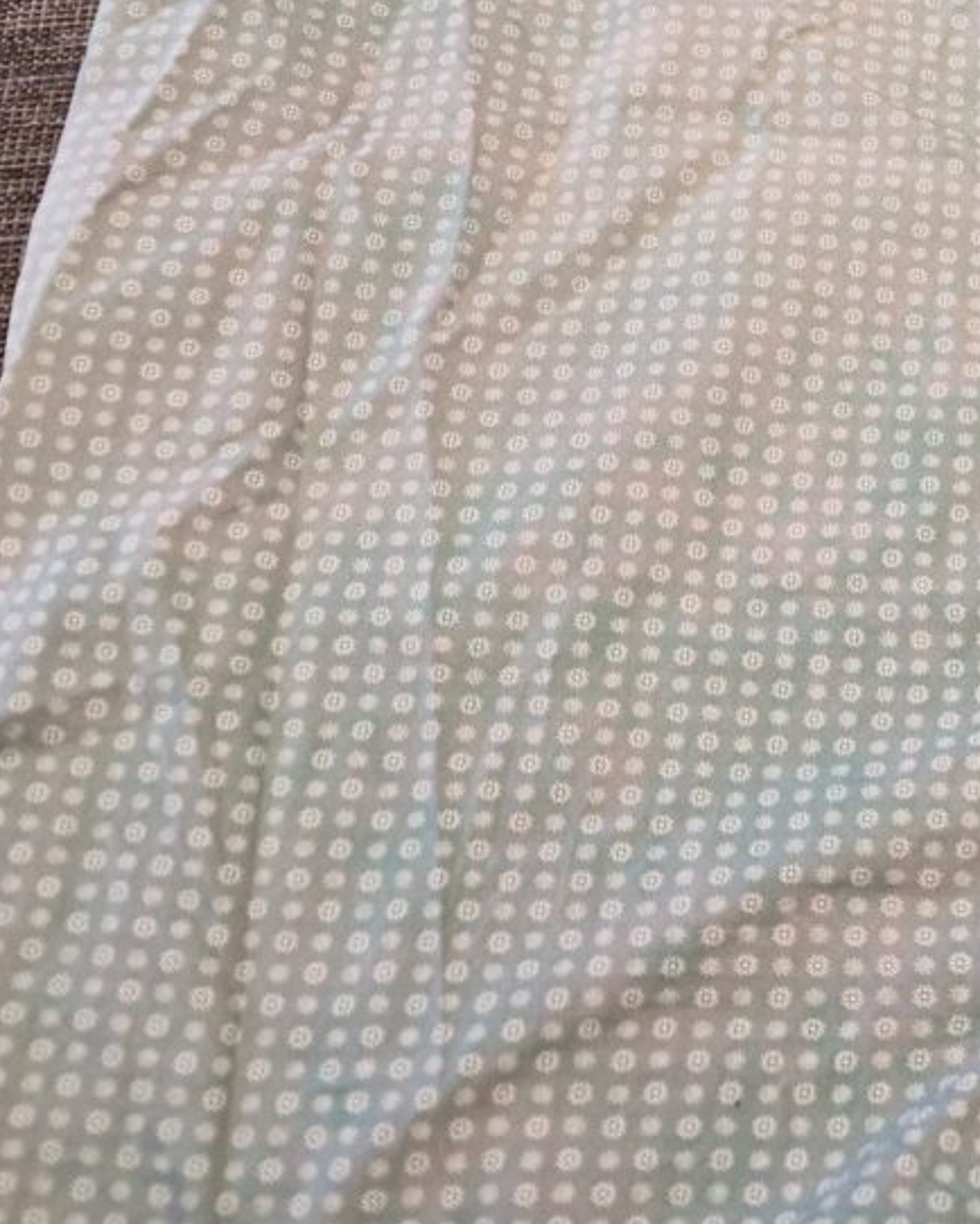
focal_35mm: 58
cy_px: 298
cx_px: 1050
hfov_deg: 24.6
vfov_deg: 31.8
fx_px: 2102
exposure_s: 1/100
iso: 50
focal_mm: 5.4
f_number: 1.8
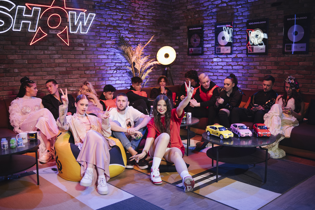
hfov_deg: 54.4
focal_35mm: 35
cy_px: 105
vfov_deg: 37.9
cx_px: 158
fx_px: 306
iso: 800
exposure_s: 1/640
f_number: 1.4
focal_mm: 23
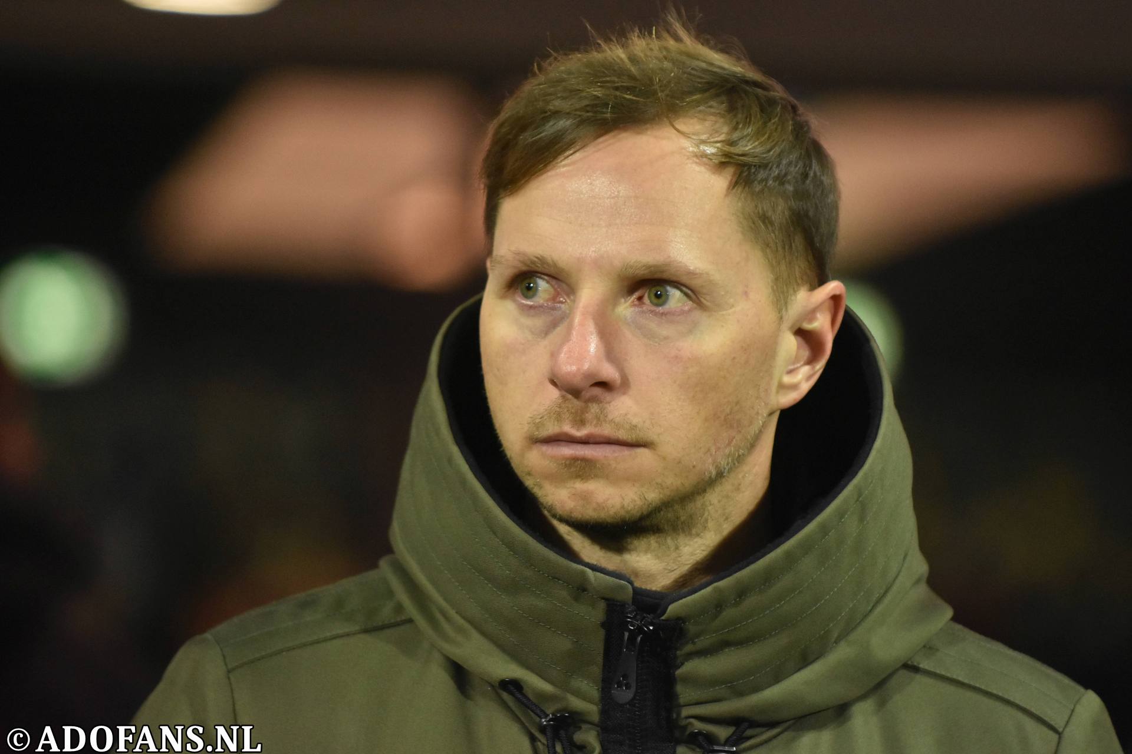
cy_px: 377
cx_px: 566
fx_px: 8961
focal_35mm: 285
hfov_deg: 7.2
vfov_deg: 4.8
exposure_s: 1/500
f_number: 2.8
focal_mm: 190
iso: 2000
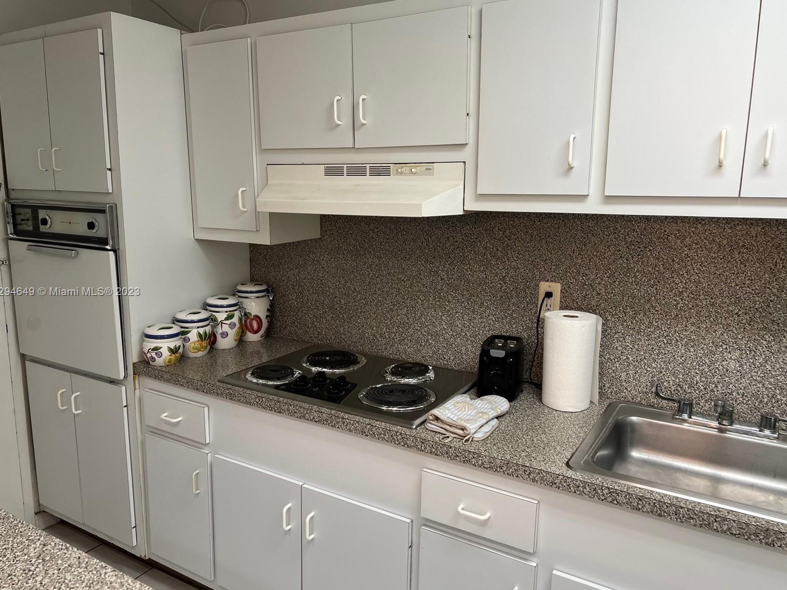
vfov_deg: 51.4
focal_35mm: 27
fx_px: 614
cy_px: 292
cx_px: 385
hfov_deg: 65.3
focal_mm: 5.7
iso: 80
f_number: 1.5
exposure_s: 1/60
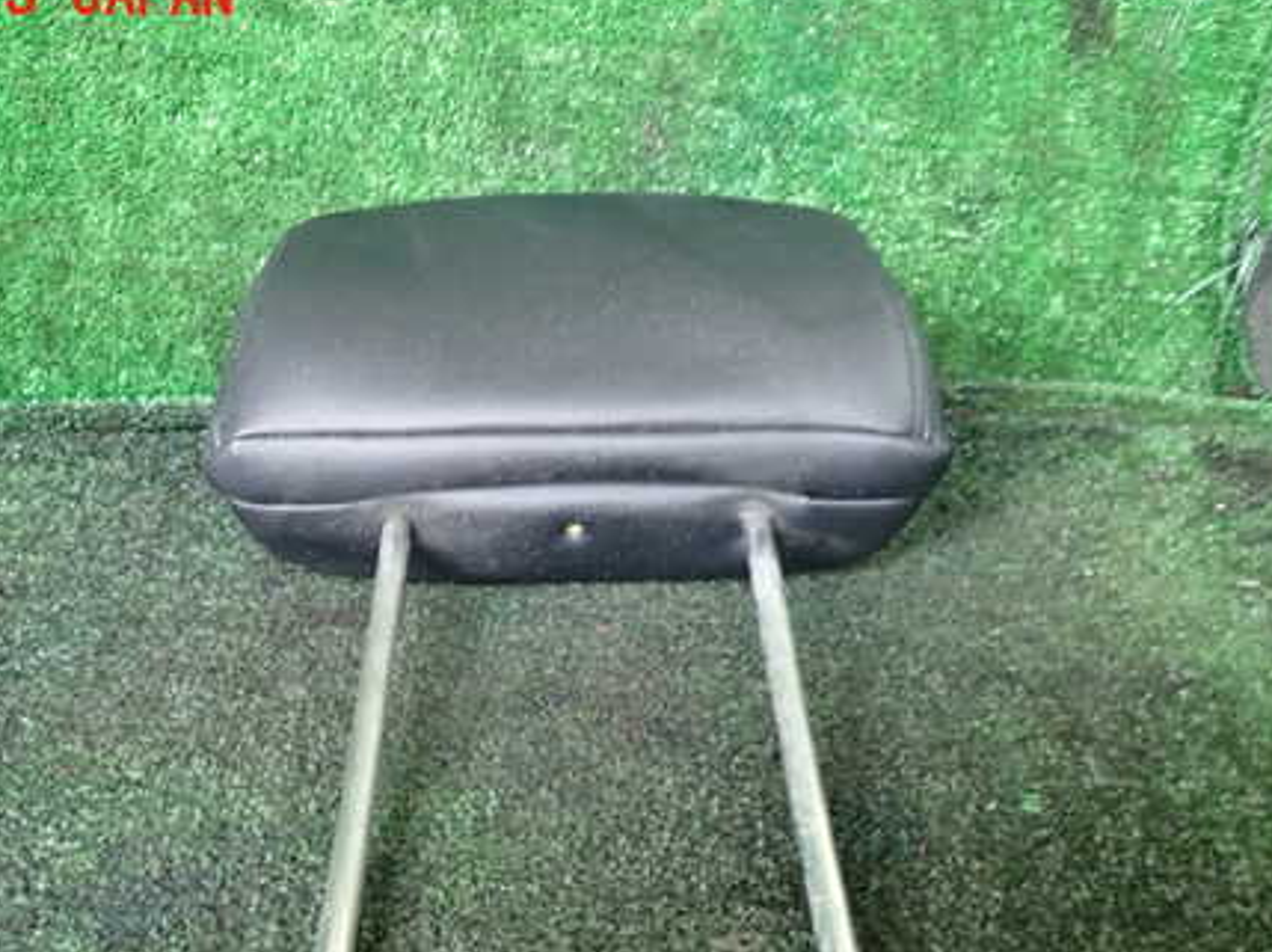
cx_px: 584
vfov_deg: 40.2
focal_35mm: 35
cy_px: 626
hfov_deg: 52.6
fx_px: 1285
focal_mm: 4.5
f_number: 2
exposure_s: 1/30
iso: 500
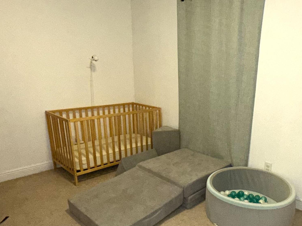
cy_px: 140
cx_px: 195
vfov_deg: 47.8
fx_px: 253
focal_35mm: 29
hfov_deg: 60.6
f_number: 2.2
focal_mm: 2.22
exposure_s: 1/60
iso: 200
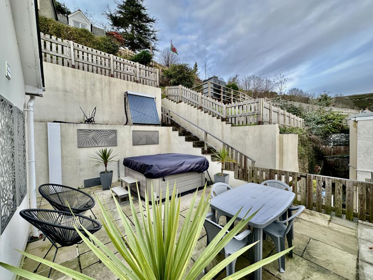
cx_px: 186
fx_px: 151
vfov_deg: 85.7
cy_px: 140
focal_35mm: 14
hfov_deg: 102.1
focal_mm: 2.22
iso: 50
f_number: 2.2
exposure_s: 1/99
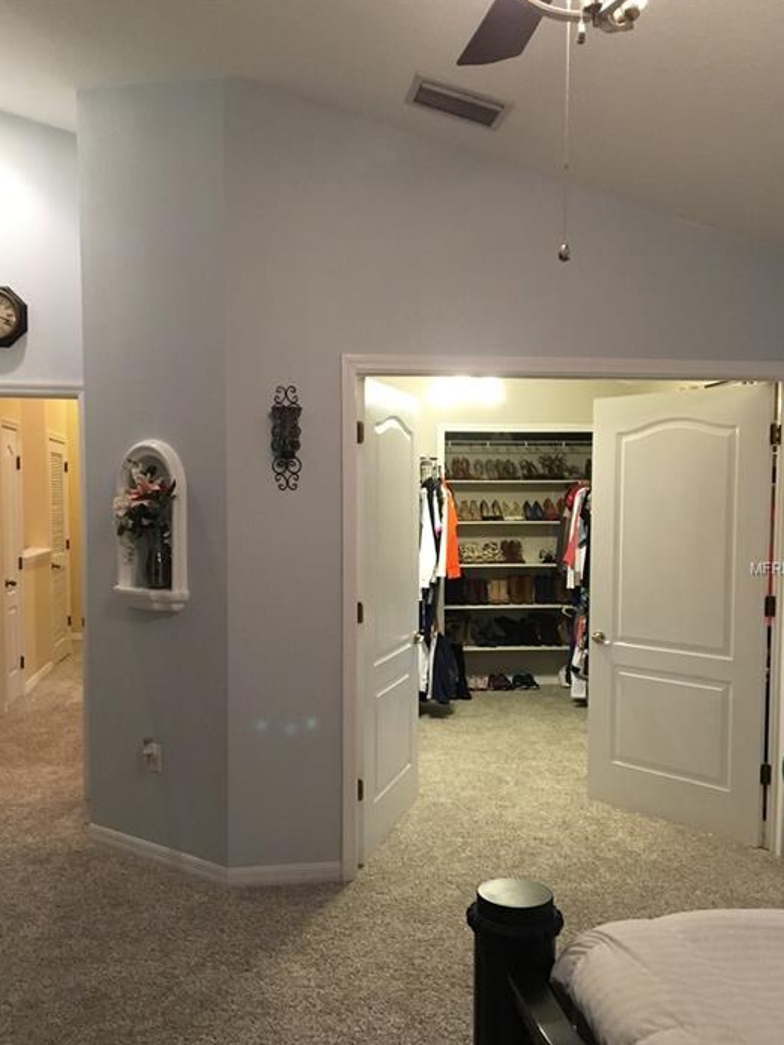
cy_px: 569
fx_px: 966
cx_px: 386
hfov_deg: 44.2
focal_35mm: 32
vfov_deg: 56.7
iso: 200
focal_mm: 4.15
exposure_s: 1/24
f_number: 2.2
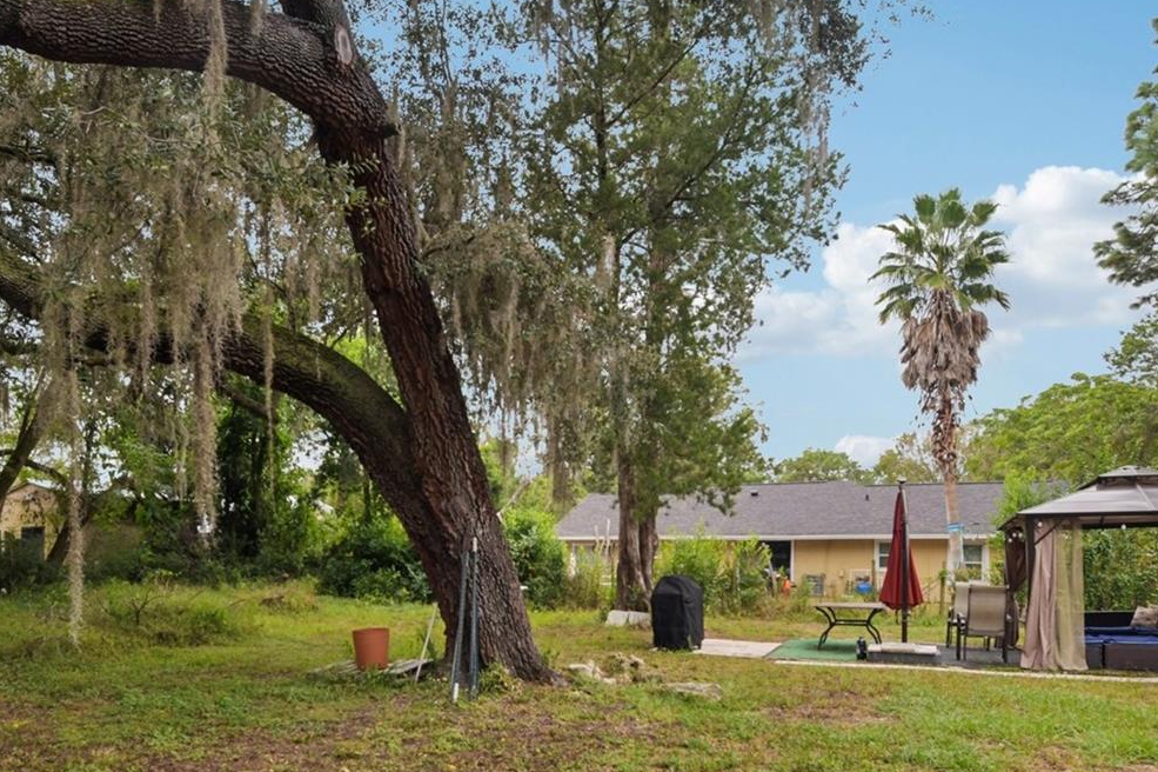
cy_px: 574
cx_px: 478
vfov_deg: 47.8
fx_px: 836
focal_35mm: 26
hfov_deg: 68.9
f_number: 8
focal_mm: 16
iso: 400
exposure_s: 1/200
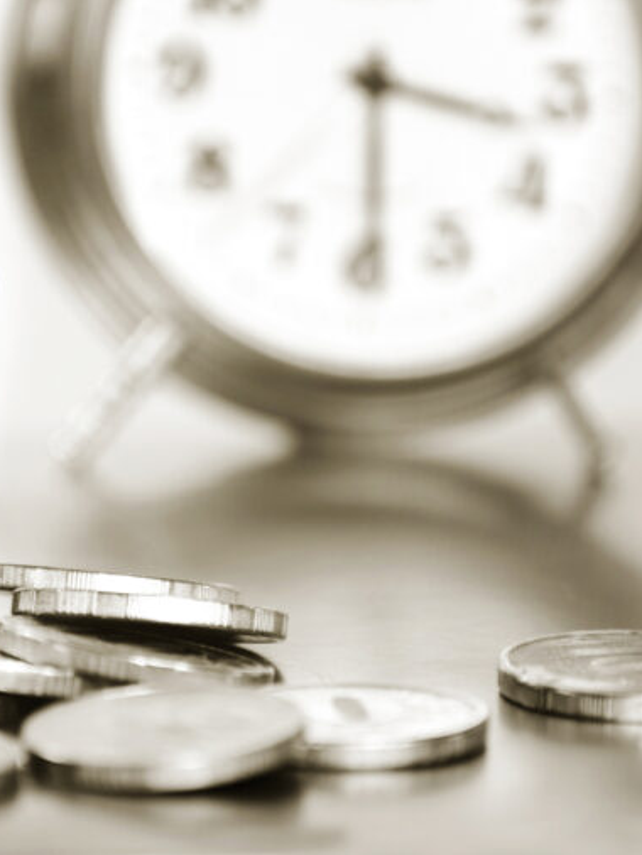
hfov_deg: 2.3
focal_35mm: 655
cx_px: 182
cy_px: 427
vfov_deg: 3.0
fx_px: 16183
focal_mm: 300
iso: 100
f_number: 5.6
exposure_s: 1/15
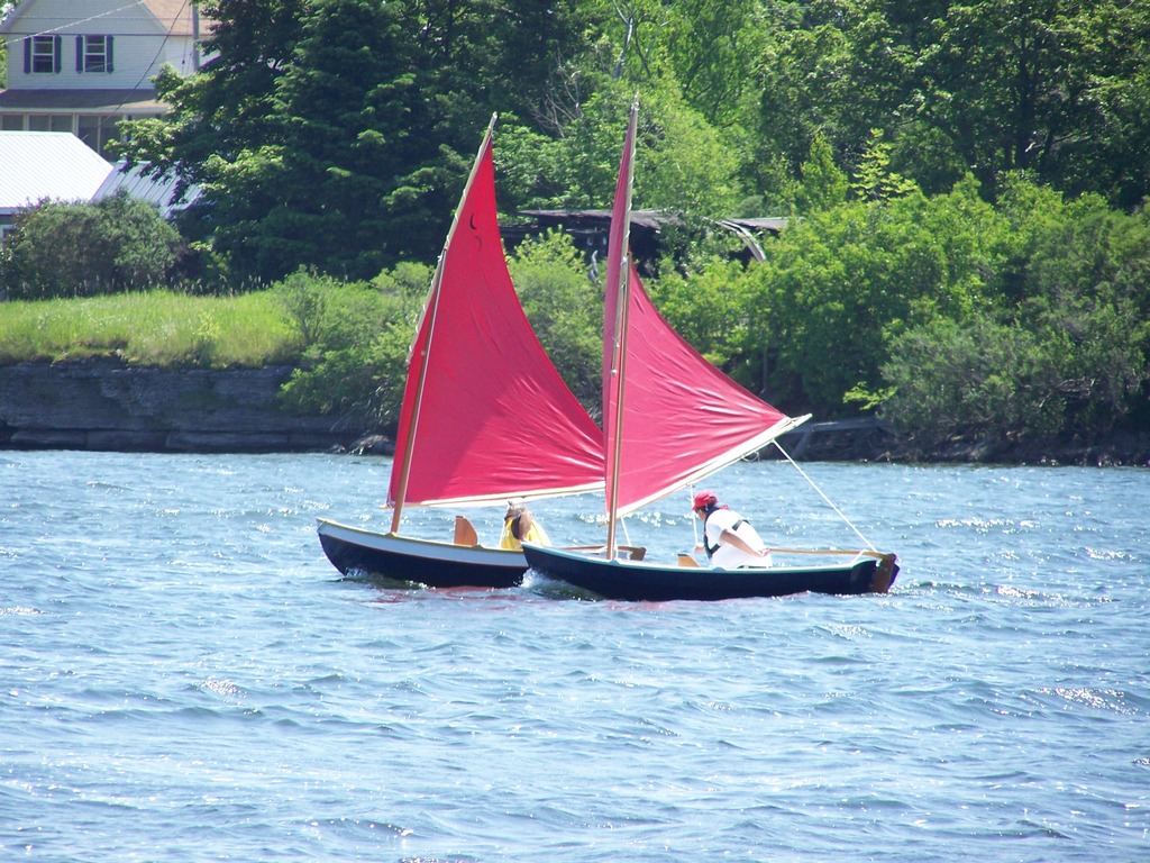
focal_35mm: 380
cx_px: 575
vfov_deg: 3.9
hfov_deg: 5.2
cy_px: 432
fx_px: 12624
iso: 80
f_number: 3.7
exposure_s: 1/400
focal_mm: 63
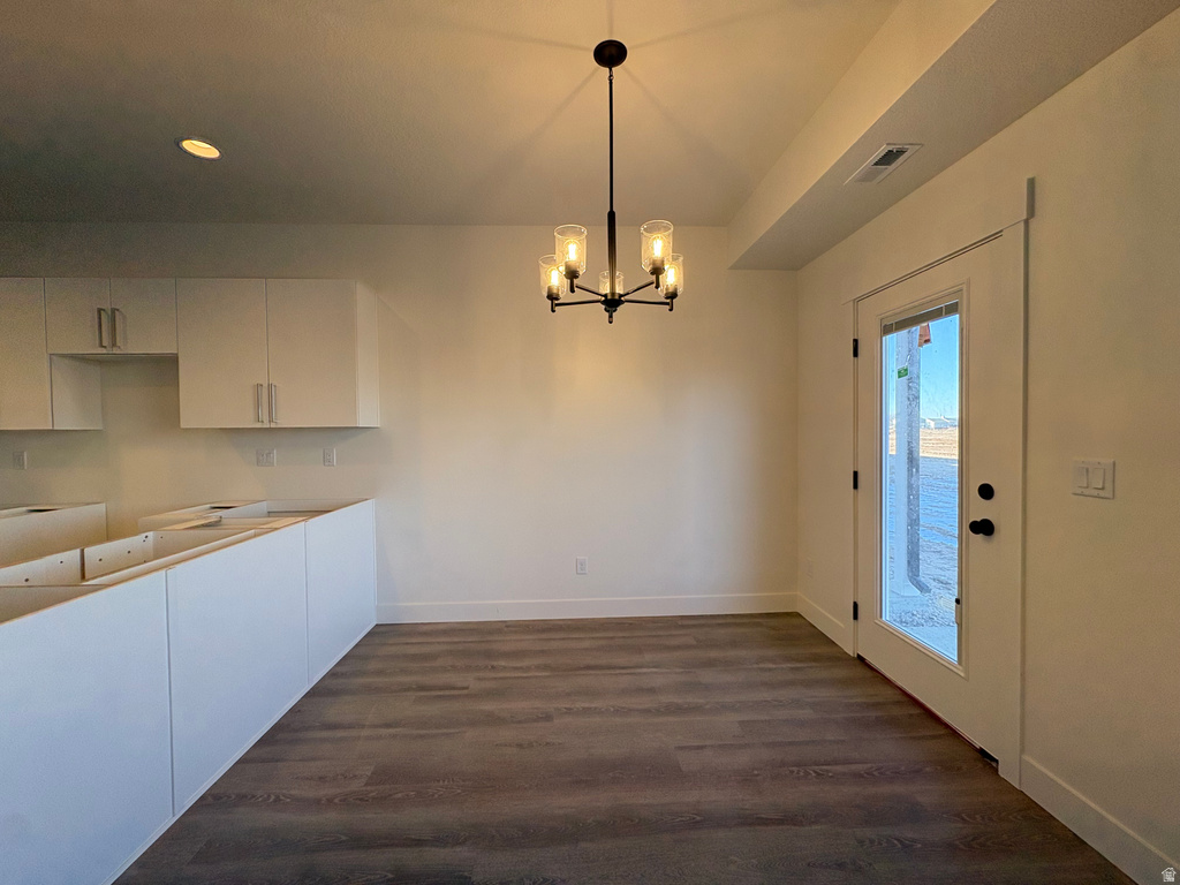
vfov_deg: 85.7
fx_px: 477
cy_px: 442
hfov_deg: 102.1
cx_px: 590
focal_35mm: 14
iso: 80
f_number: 2.2
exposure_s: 1/134
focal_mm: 2.22
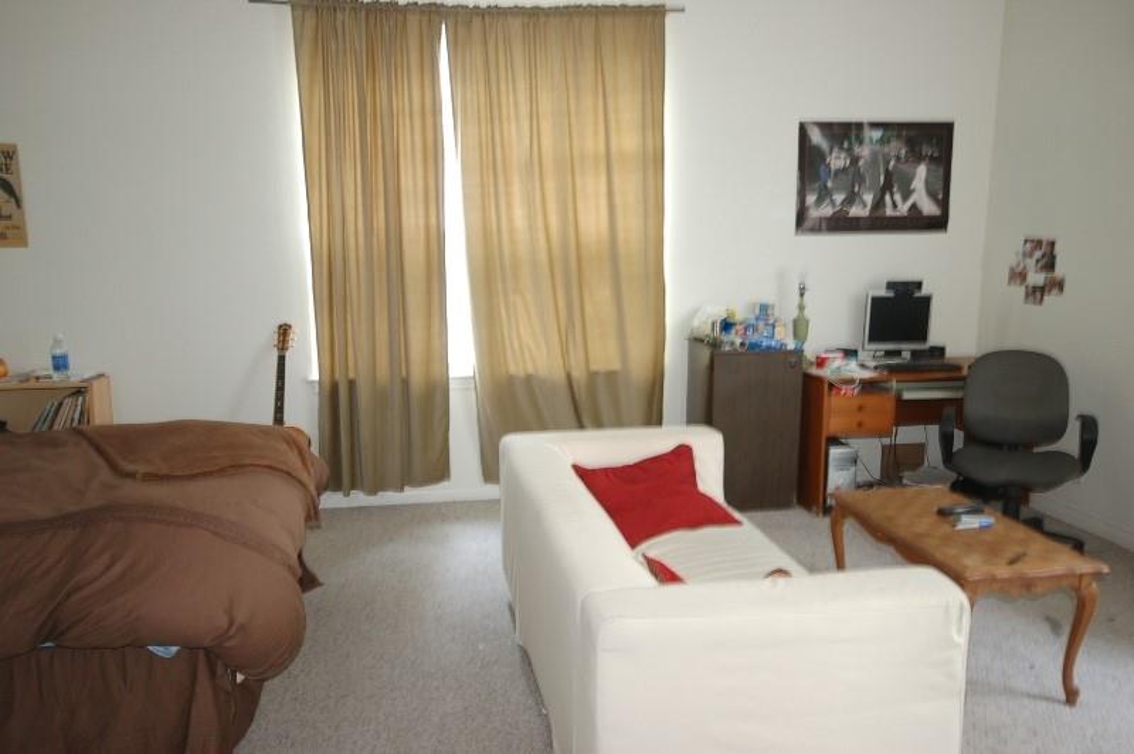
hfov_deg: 62.0
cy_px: 377
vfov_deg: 43.5
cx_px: 567
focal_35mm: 30
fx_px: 944
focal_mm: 20
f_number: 5.6
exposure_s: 1/3
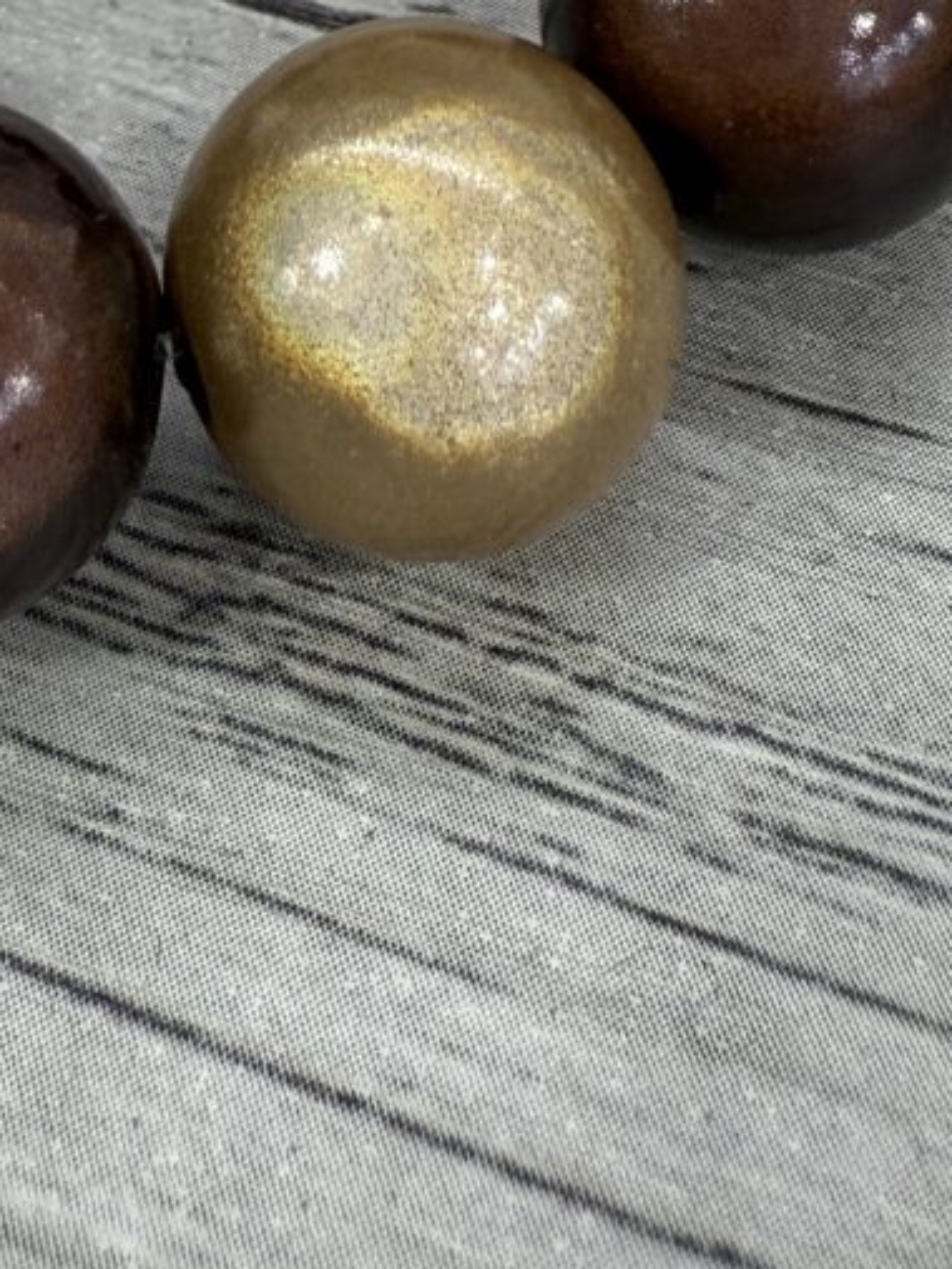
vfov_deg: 24.3
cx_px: 226
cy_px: -244
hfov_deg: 20.0
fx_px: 2676
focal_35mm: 73
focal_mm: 2.22
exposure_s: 1/100
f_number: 2.2
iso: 125
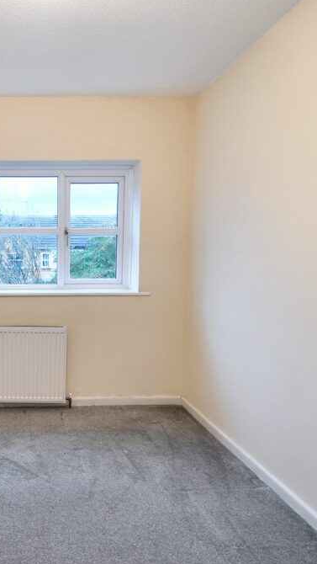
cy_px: 282
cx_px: 21
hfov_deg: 42.9
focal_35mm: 24
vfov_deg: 76.3
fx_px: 359
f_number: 3.5
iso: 100
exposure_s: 1/20
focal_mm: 10
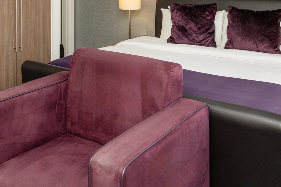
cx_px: 37
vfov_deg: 27.1
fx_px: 343
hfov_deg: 41.6
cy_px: -35
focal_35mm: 44
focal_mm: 16
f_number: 6.3
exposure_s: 1/50
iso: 400
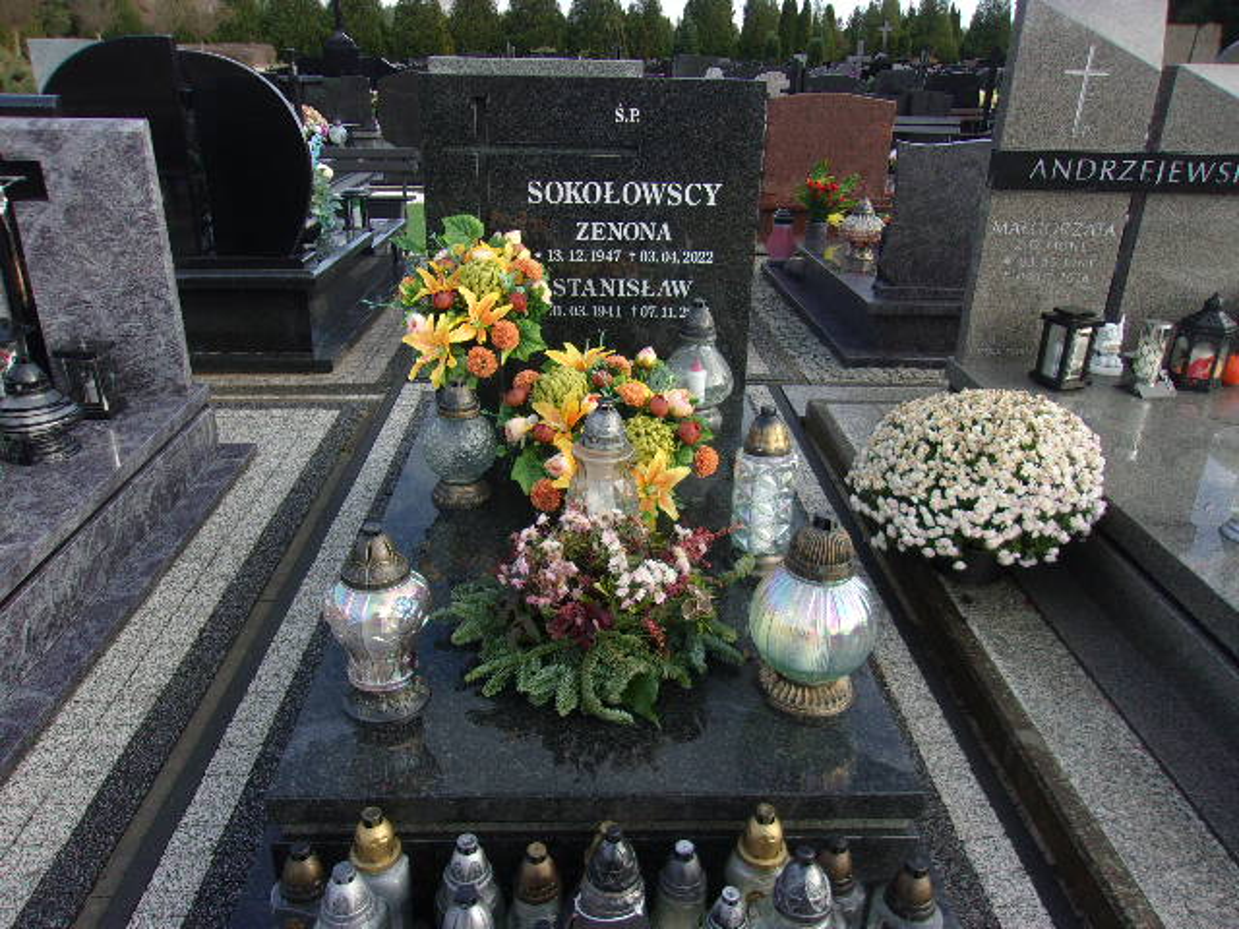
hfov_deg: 65.3
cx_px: 620
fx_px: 966
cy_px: 464
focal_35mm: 27
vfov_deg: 51.4
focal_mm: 4.9
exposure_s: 1/320
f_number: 3
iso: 80
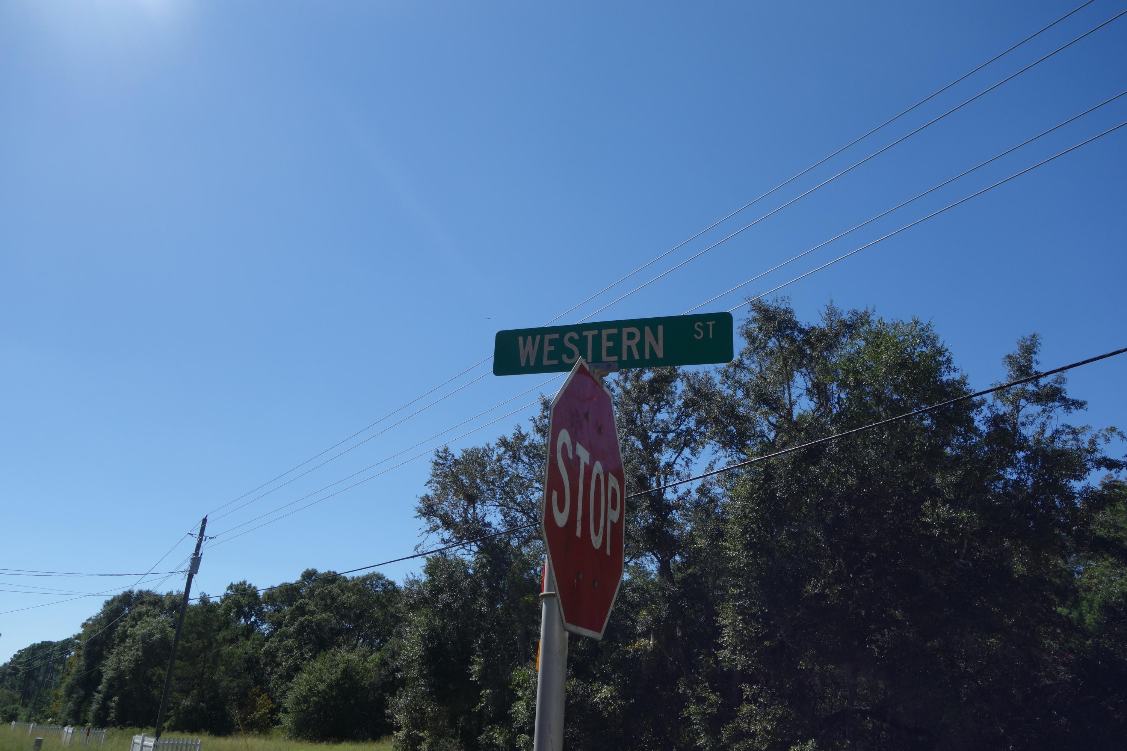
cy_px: 376
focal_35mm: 28
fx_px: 876
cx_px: 564
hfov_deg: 65.5
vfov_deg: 46.4
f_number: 5
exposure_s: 1/800
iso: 125
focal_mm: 10.4
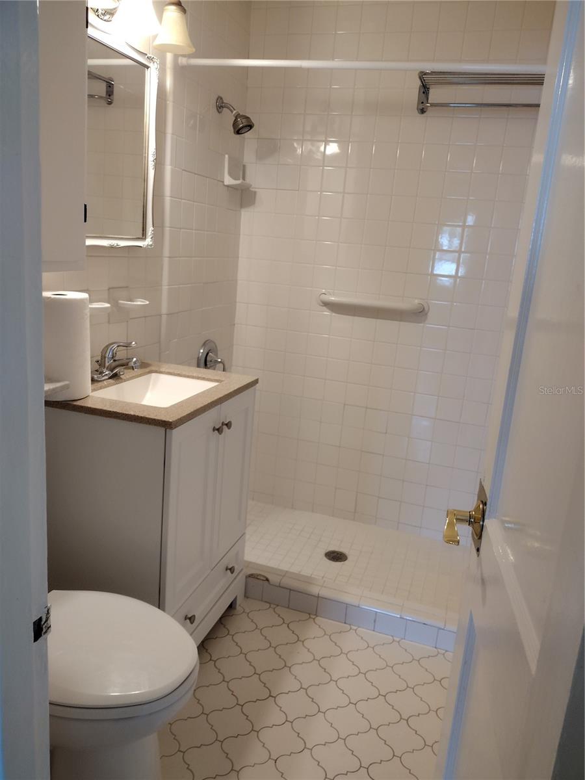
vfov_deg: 65.3
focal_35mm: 27
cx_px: 292
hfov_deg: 51.4
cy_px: 390
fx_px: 608
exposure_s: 1/40
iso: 219
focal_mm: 4.71
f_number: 1.7
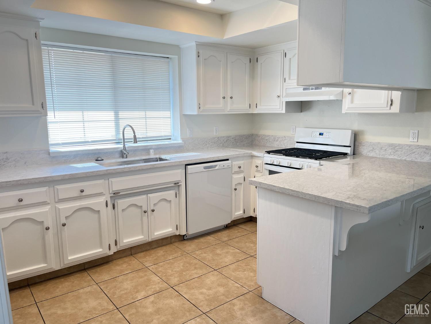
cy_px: 162
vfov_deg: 53.1
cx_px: 216
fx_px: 324
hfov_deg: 67.3
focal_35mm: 26
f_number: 1.6
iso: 64
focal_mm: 5.1
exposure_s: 1/136
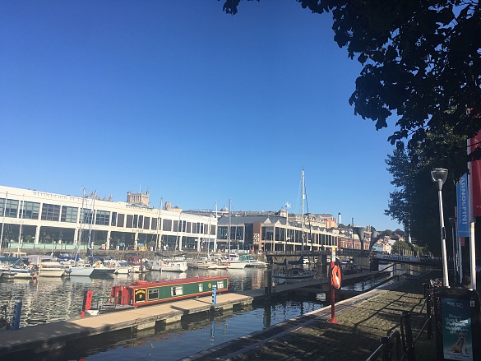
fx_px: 403
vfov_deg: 48.2
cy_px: 180
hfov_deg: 61.6
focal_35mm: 29
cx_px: 240
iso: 25
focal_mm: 4.15
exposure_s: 1/1789
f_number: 2.2
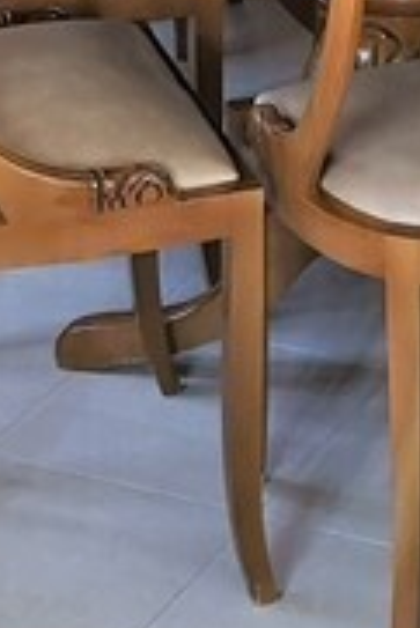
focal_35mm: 159
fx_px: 2777
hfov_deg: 8.5
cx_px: 521
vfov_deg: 11.5
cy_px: -659
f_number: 1.8
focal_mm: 3.95
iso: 64
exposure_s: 1/60
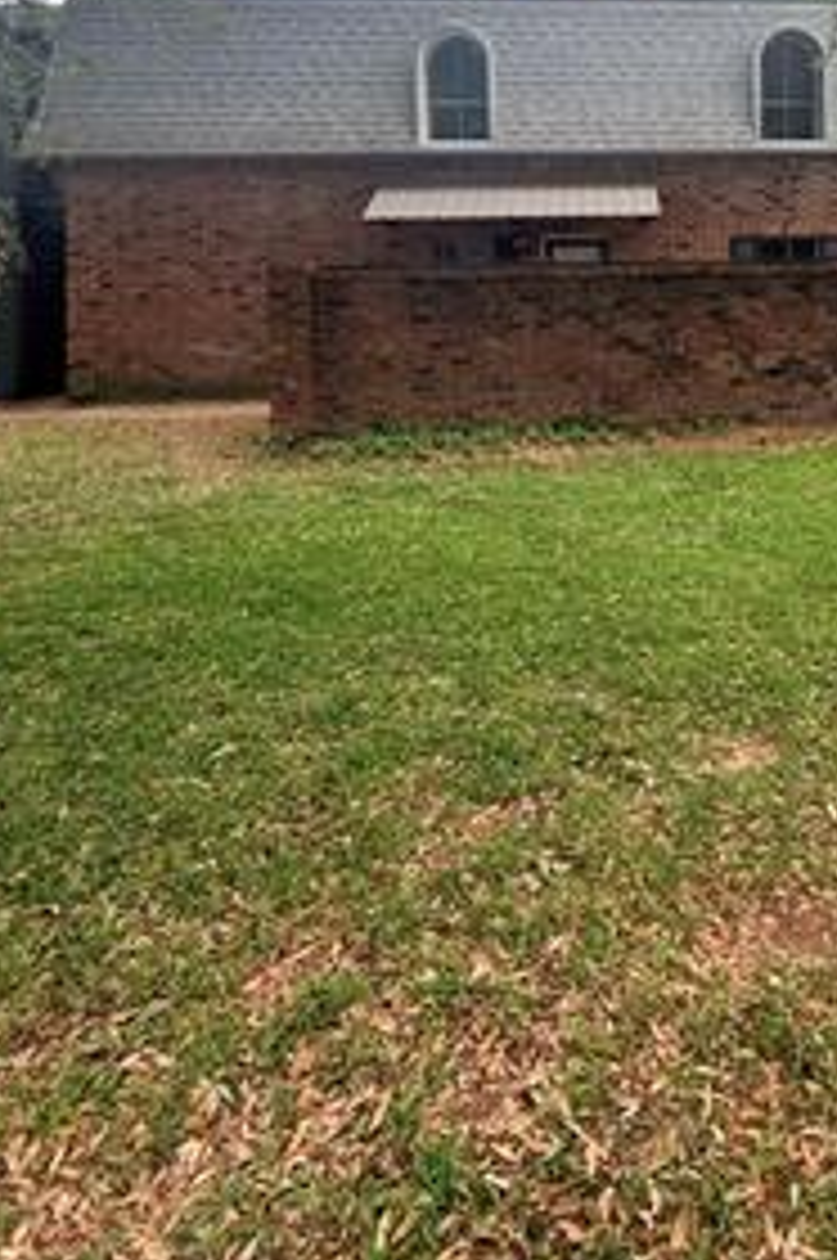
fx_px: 874
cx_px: 675
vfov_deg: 66.4
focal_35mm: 25
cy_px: 292
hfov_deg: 48.2
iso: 50
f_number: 2.2
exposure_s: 1/390
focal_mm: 2.22
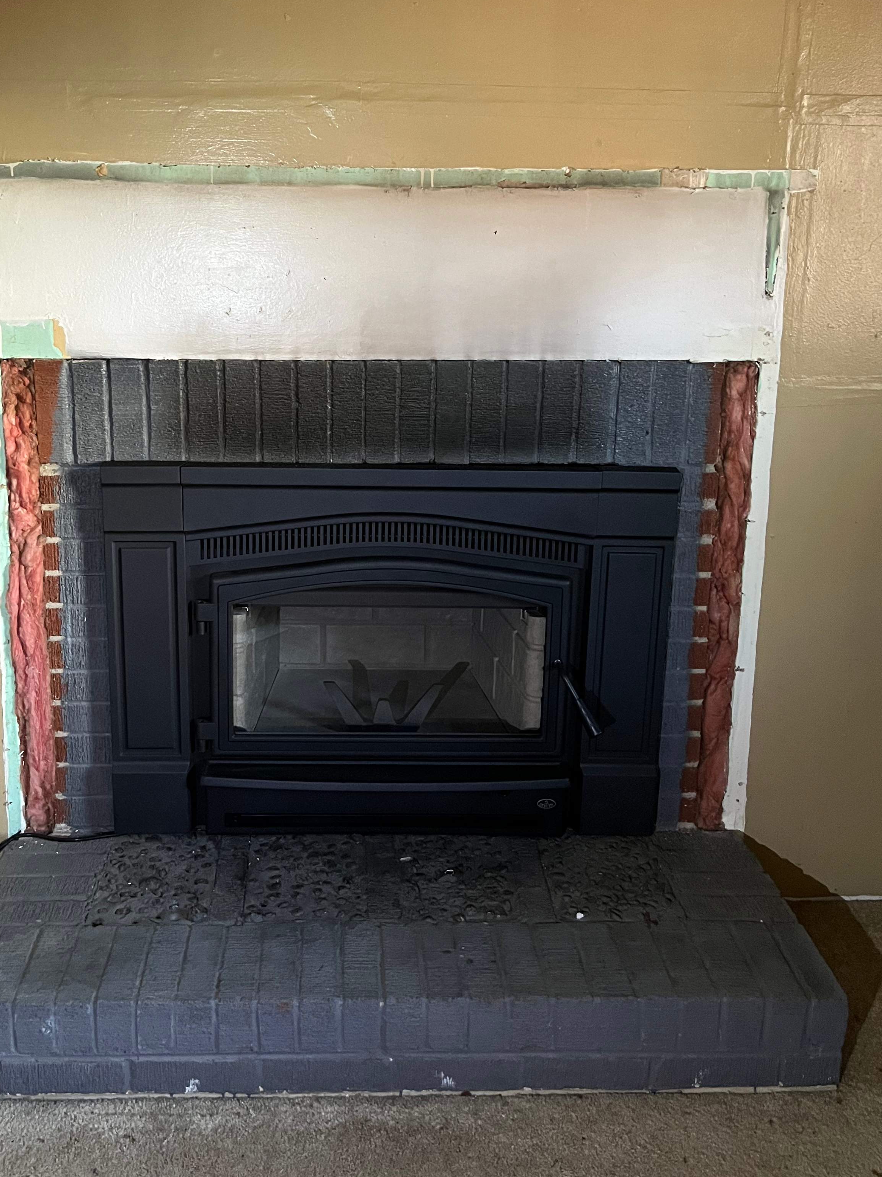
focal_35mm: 34
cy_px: 435
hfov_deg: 41.6
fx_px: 1155
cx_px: 351
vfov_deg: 53.3
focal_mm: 5.1
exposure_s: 1/30
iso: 500
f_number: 1.6
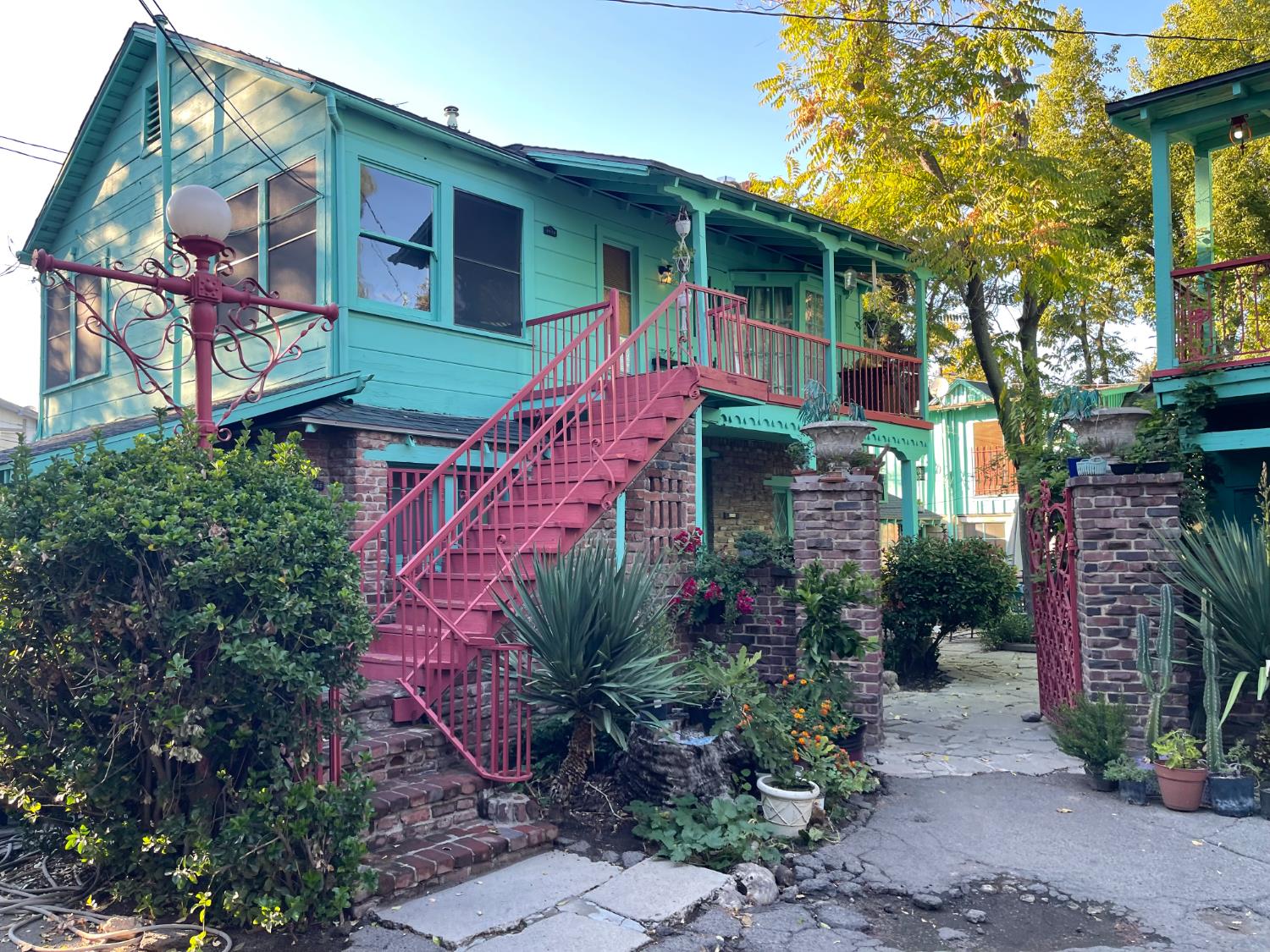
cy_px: 476
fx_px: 917
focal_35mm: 25
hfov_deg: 69.4
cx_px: 635
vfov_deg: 54.9
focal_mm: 5.1
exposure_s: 1/154
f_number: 1.6
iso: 32
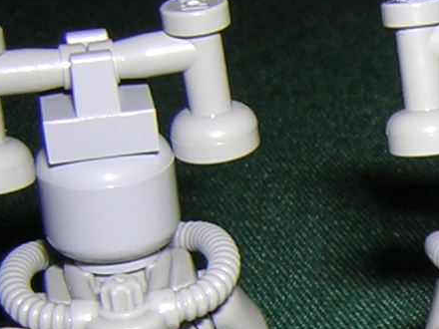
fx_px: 1661
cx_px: 617
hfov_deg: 14.3
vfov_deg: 11.2
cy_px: 316
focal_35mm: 131
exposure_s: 1/60.1
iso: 100
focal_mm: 4.7
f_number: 5.2
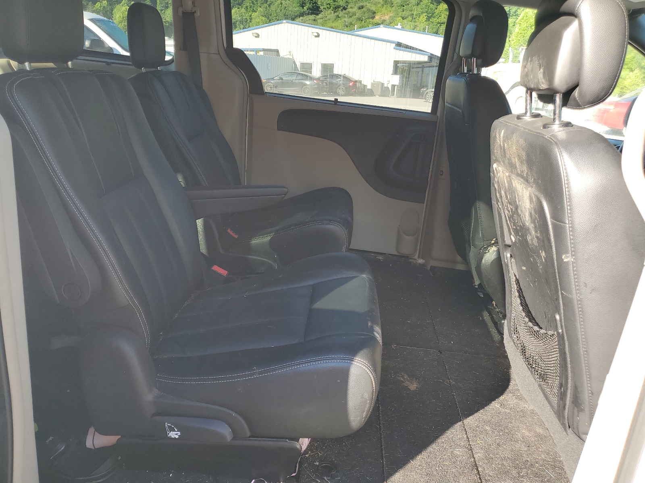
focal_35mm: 26
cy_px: 242
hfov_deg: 67.3
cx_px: 322
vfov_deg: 53.1
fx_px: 484
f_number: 1.5
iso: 50
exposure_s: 1/270
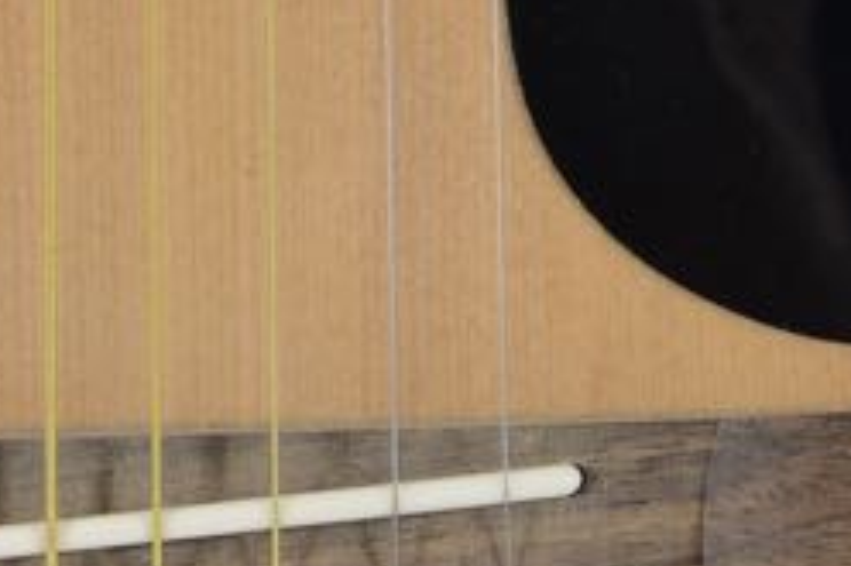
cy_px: -559
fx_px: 6392
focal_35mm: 271
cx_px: 223
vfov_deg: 5.0
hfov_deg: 7.6
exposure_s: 1/125
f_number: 8
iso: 100
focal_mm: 35
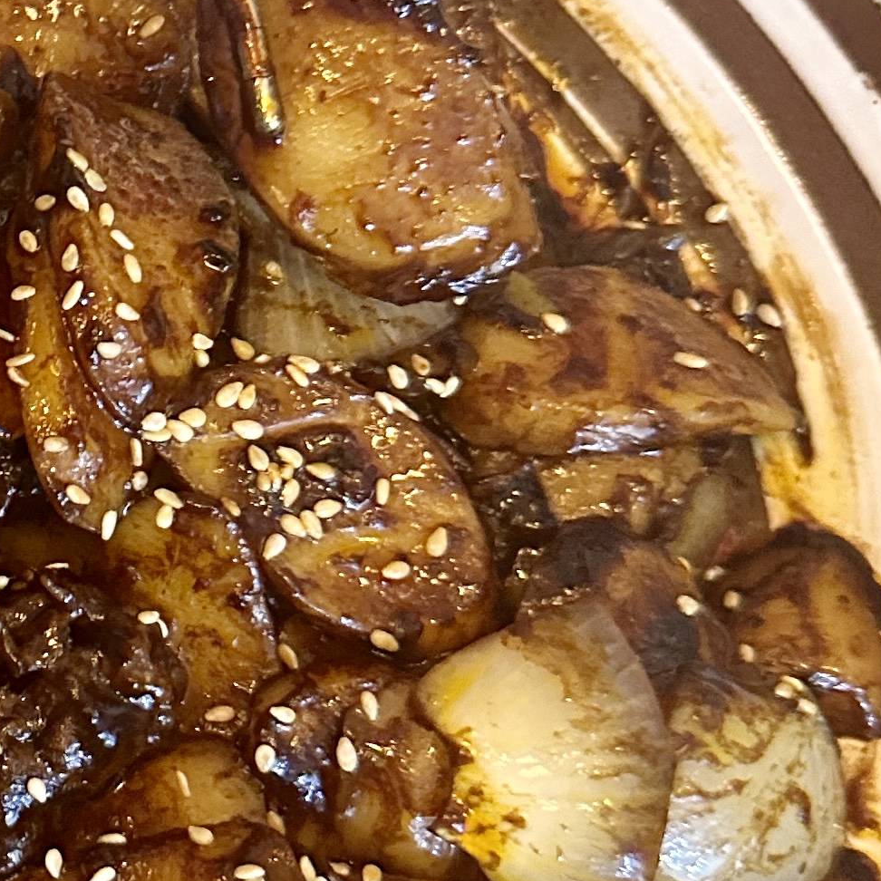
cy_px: 295
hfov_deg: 17.8
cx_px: -421
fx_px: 2534
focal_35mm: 88
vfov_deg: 19.7
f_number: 1.78
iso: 500
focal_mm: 6.86
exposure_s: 1/60
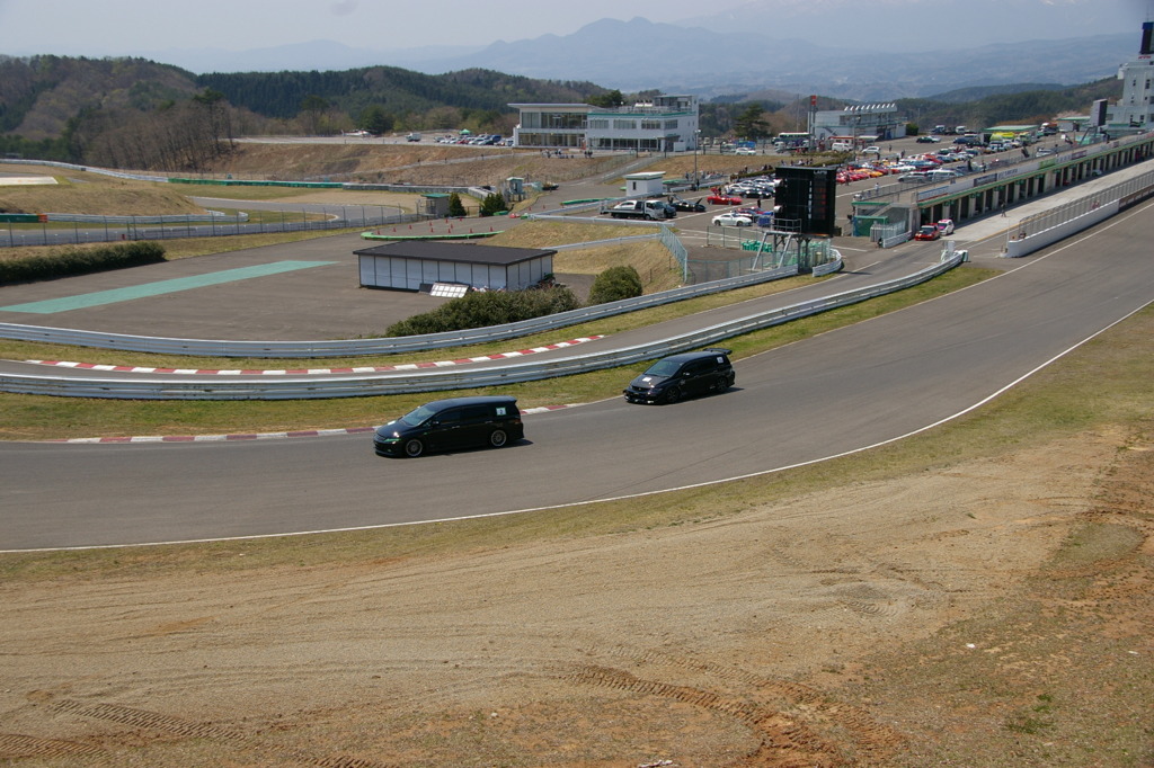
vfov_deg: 33.0
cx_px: 577
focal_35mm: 40
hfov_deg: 47.9
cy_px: 384
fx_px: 1298
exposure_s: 1/500
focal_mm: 27
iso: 200
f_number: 8
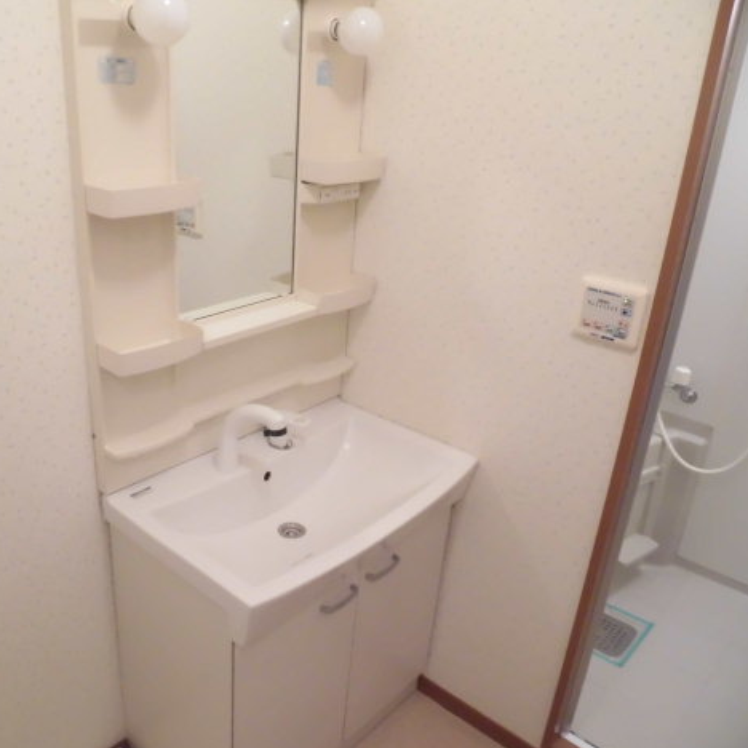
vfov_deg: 55.6
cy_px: 382
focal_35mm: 29
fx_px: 709
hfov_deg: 54.5
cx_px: 248
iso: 500
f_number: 3.1
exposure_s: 1/25
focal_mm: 4.3
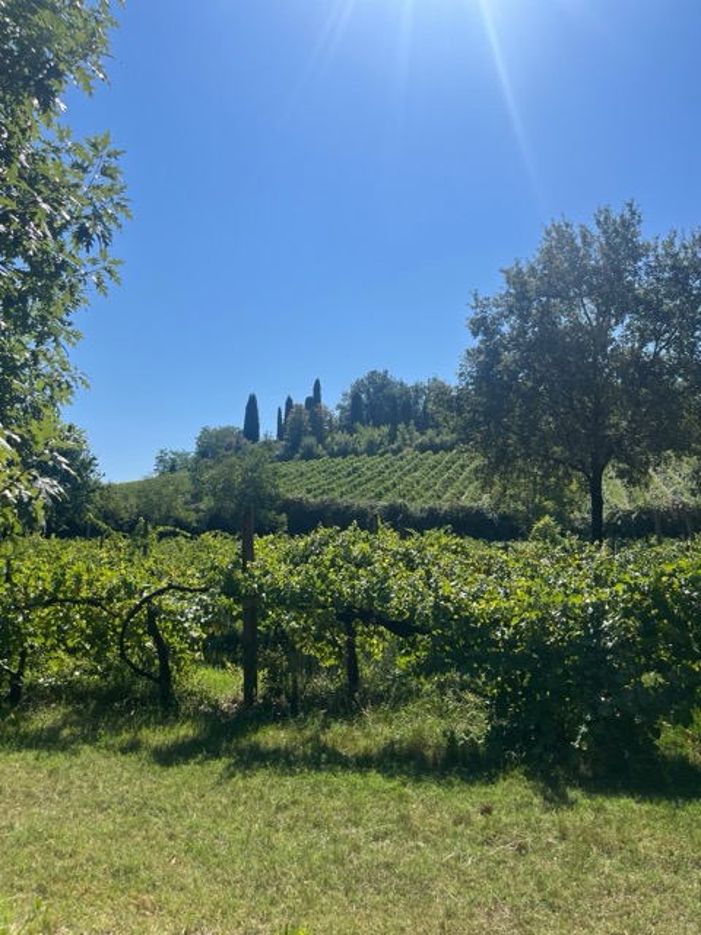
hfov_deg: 53.1
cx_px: 350
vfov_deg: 67.3
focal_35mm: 26
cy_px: 468
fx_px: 702
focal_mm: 5.1
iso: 50
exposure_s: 1/6173
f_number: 1.6
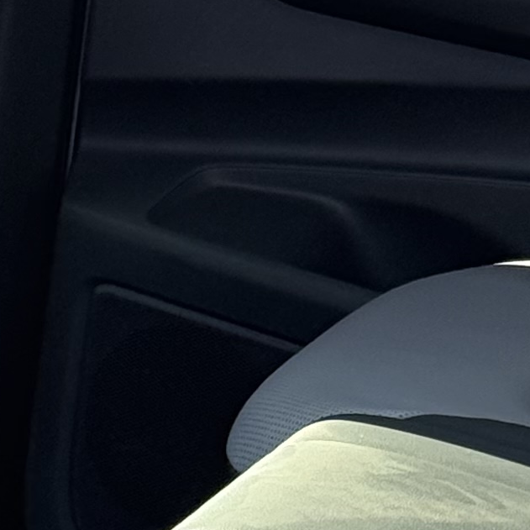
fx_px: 4694
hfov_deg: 6.4
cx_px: 21
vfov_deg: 6.4
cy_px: 25
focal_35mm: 271
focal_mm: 6.76
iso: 125
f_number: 1.78
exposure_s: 1/227
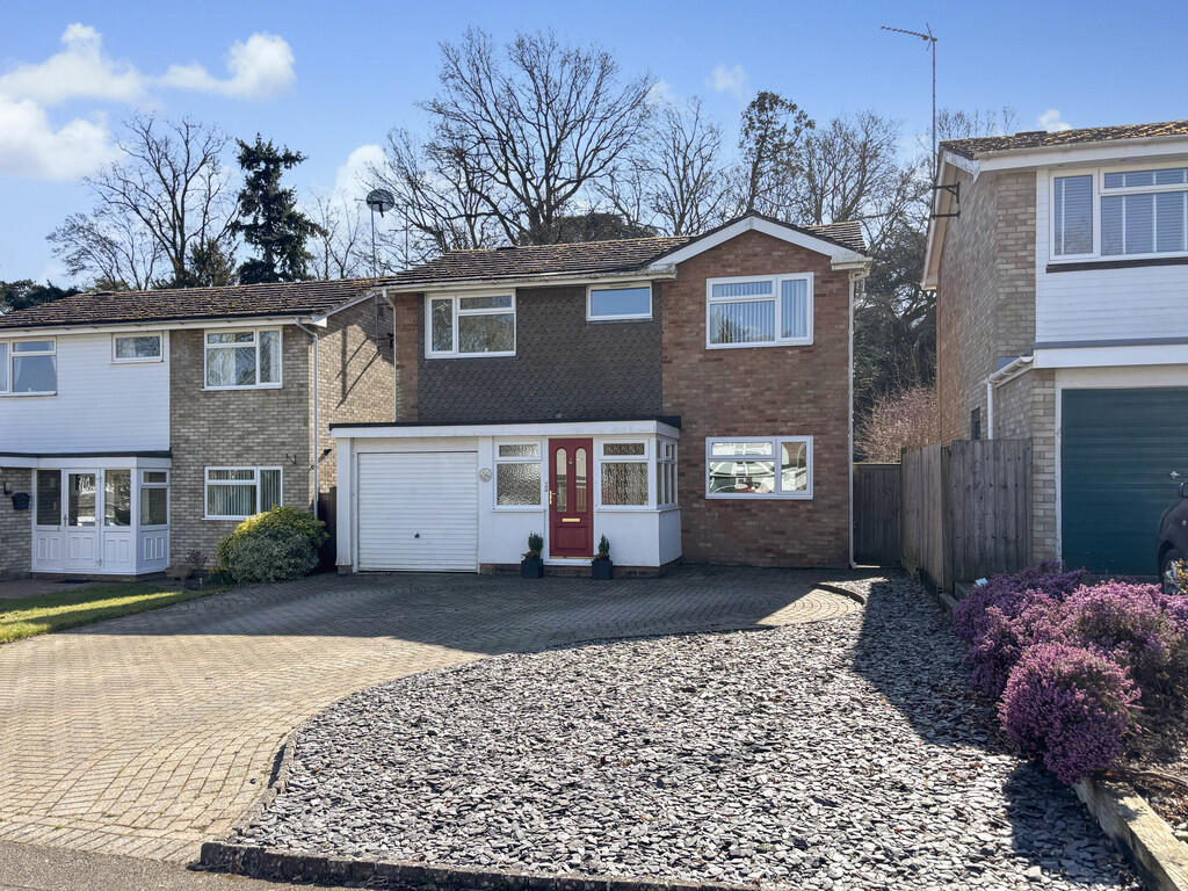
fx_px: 892
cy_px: 446
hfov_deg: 67.3
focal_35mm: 26
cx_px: 594
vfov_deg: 53.1
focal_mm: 5.96
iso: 50
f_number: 1.6
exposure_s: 1/2024
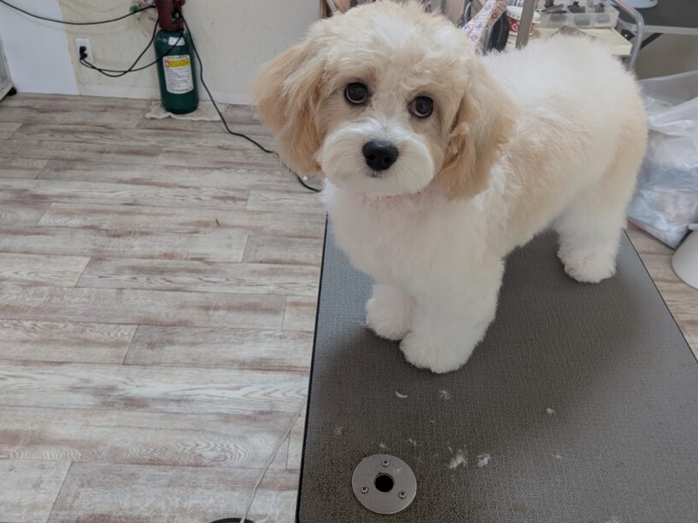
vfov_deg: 46.6
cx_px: 362
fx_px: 605
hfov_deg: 60.0
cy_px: 214
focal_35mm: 30
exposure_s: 1/60
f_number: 1.7
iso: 31
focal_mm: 4.53
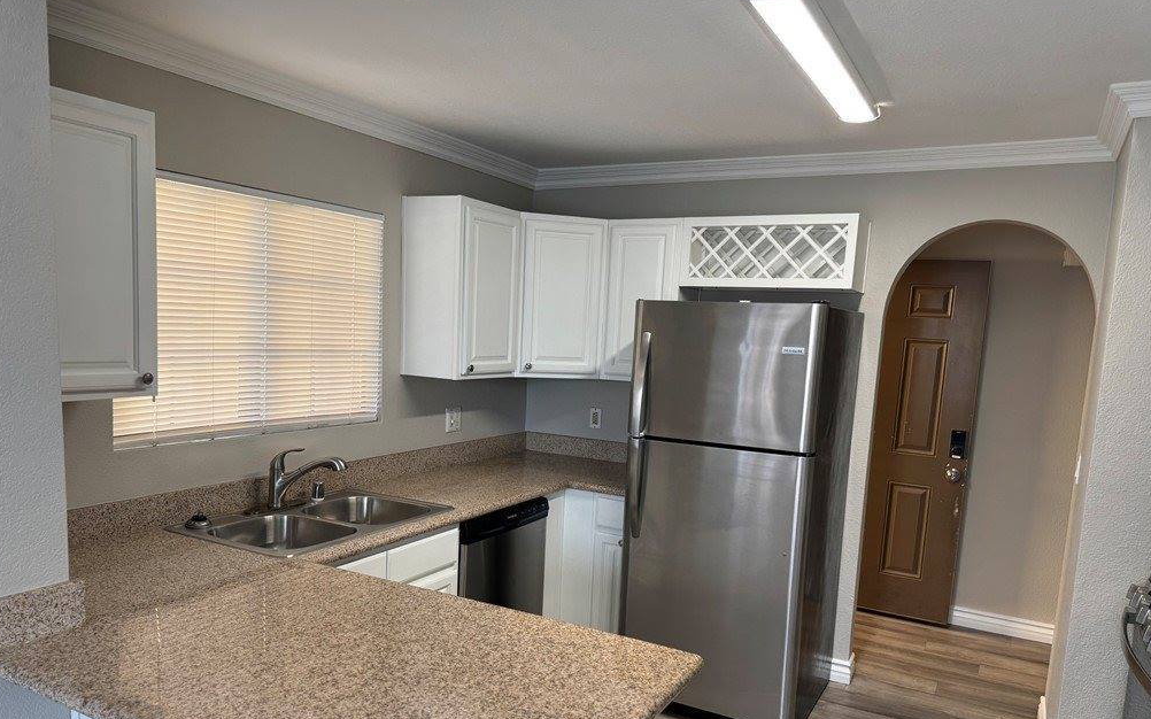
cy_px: 428
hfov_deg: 70.4
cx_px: 573
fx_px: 815
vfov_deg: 47.3
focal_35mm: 26
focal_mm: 6.76
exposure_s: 1/120
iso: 100
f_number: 1.78
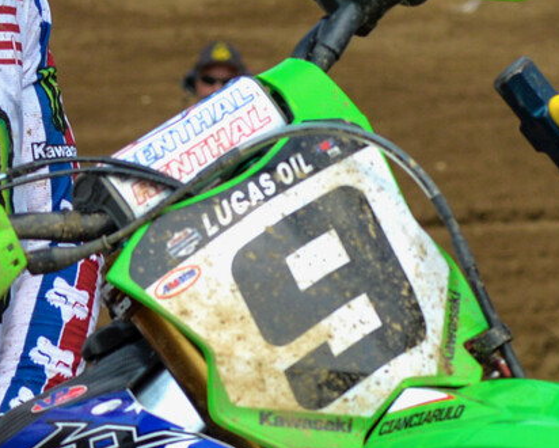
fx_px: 7233
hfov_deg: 4.4
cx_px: 336
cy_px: 291
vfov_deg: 3.5
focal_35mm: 437
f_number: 6.3
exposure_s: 1/2000
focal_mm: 80
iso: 450
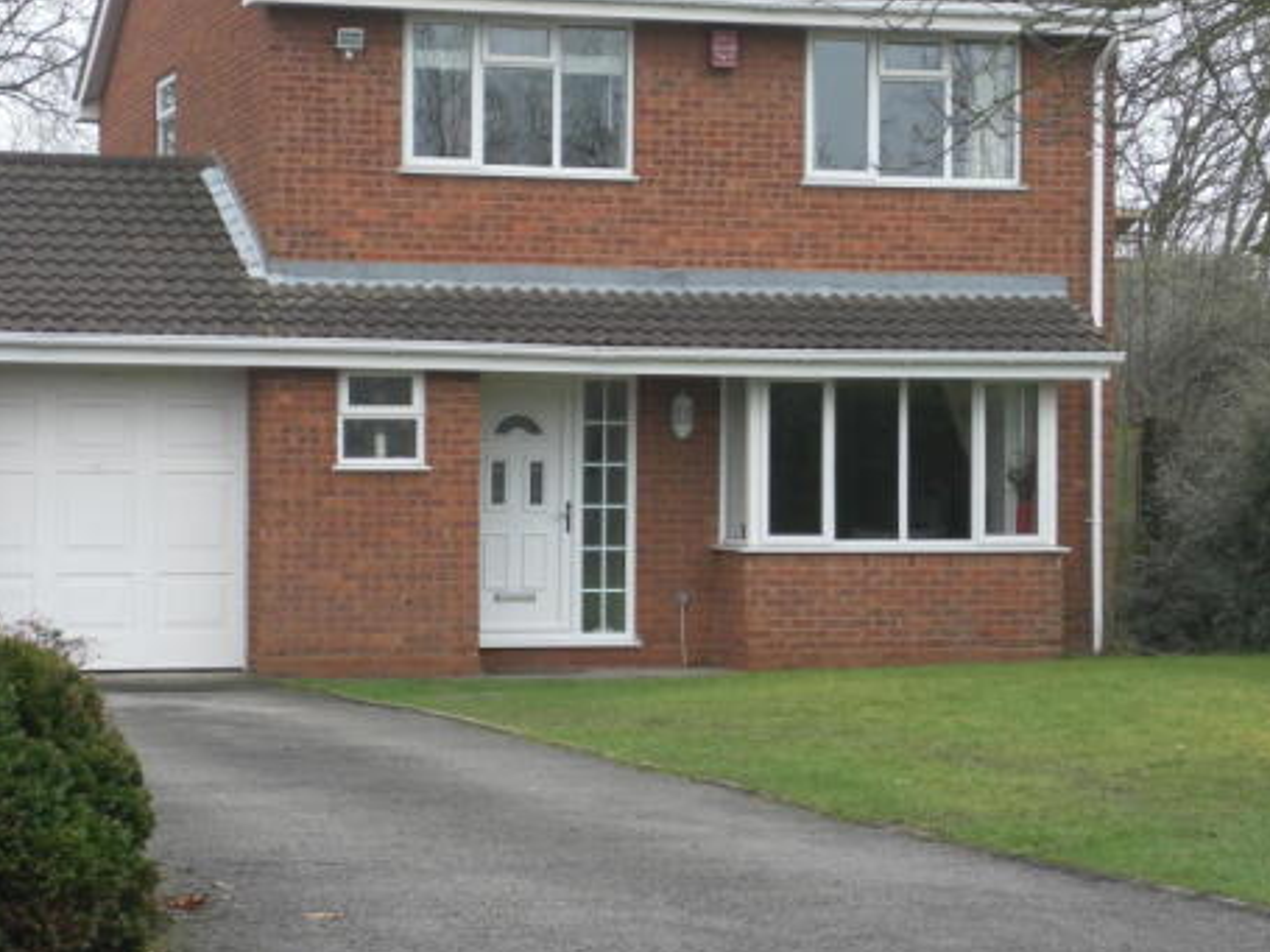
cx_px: 624
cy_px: 395
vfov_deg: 14.8
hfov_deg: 19.6
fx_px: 3668
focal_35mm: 100
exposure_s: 1/80
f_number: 5.9
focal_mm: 13.9
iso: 100
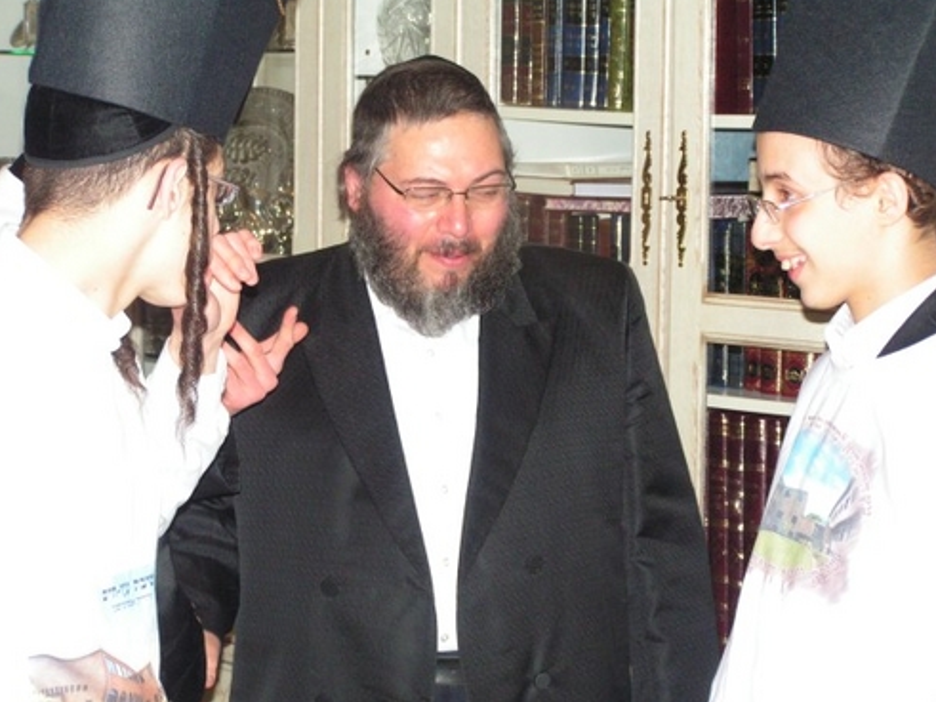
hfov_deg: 18.4
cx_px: 467
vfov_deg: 13.8
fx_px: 2893
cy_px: 348
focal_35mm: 107
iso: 200
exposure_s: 1/125
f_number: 3.2
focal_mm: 17.5
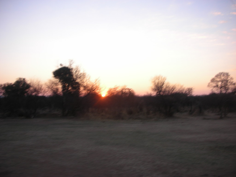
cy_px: 88
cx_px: 118
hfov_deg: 52.6
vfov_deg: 40.7
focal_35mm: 35
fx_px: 239
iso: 50
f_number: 3
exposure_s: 1/78.8
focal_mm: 5.8
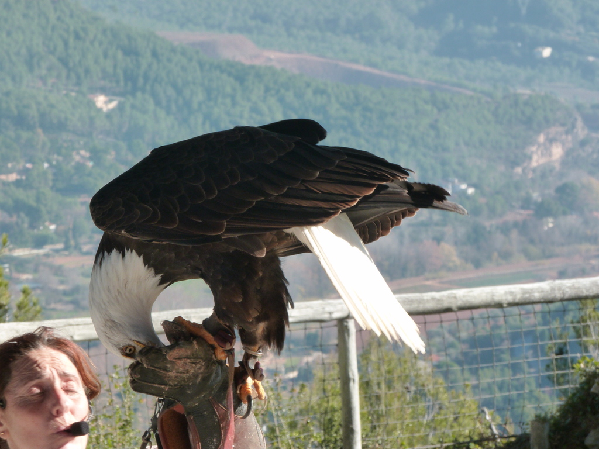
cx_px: 300
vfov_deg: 7.6
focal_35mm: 196
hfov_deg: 10.1
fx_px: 3392
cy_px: 224
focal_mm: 34.9
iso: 125
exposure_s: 1/125
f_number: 6.3
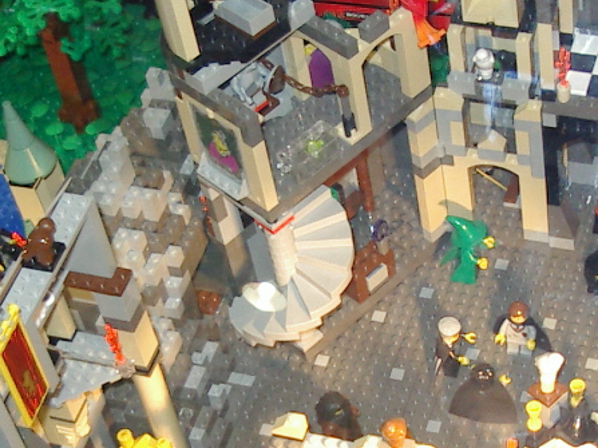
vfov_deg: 16.8
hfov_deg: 22.5
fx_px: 1503
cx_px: 305
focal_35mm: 87
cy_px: 357
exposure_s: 1/60
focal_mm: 5.8
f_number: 2.6
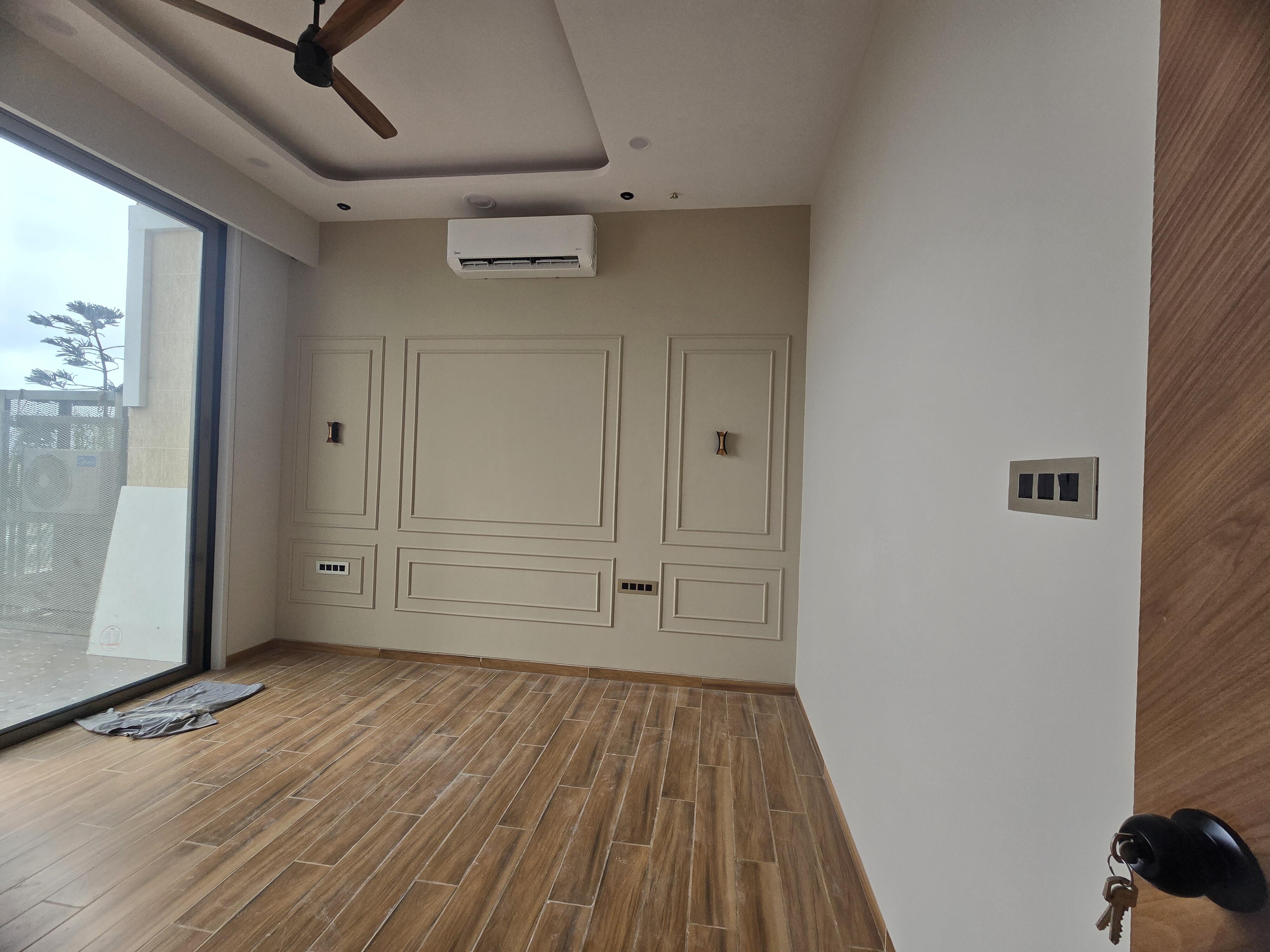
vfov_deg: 89.9
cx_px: 635
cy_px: 476
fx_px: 477
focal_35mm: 13
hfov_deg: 106.2
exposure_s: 1/359
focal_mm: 2.2
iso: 80
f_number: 2.2
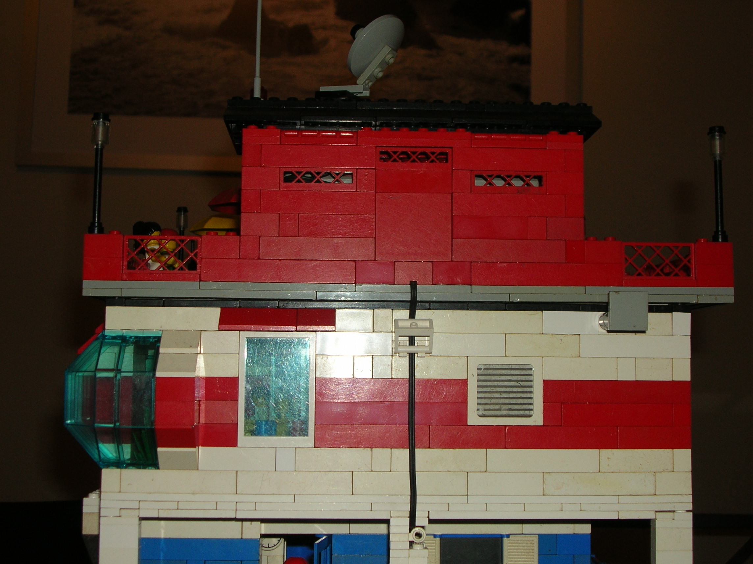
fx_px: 1108
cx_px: 376
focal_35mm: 51
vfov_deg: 28.5
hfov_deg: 37.5
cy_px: 282
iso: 50
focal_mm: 8.5
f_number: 3.3
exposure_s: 1/60.1
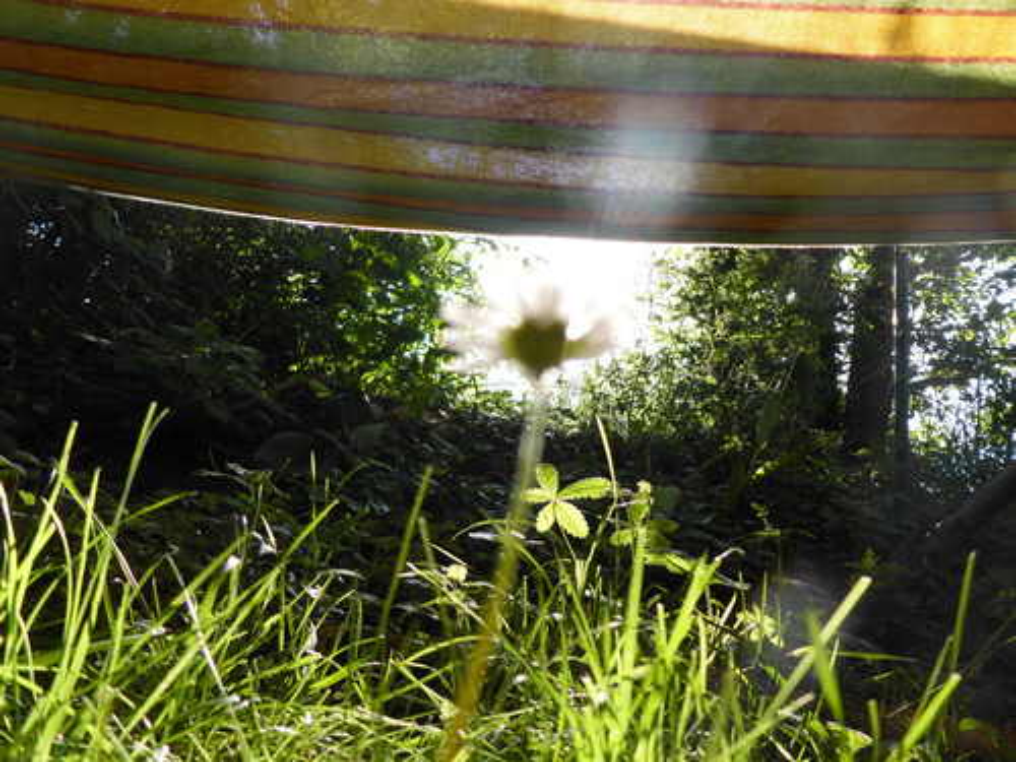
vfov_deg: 49.7
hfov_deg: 63.4
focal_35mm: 28
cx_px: 508
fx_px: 822
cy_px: 381
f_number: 3.3
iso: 80
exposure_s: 1/200
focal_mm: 4.9
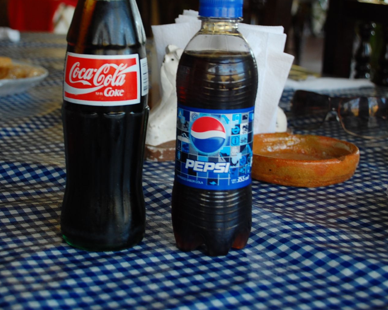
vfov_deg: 21.9
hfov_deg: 27.2
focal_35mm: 70
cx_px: 149
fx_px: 801
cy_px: 108
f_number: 4.2
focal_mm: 31
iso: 200
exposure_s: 1/40
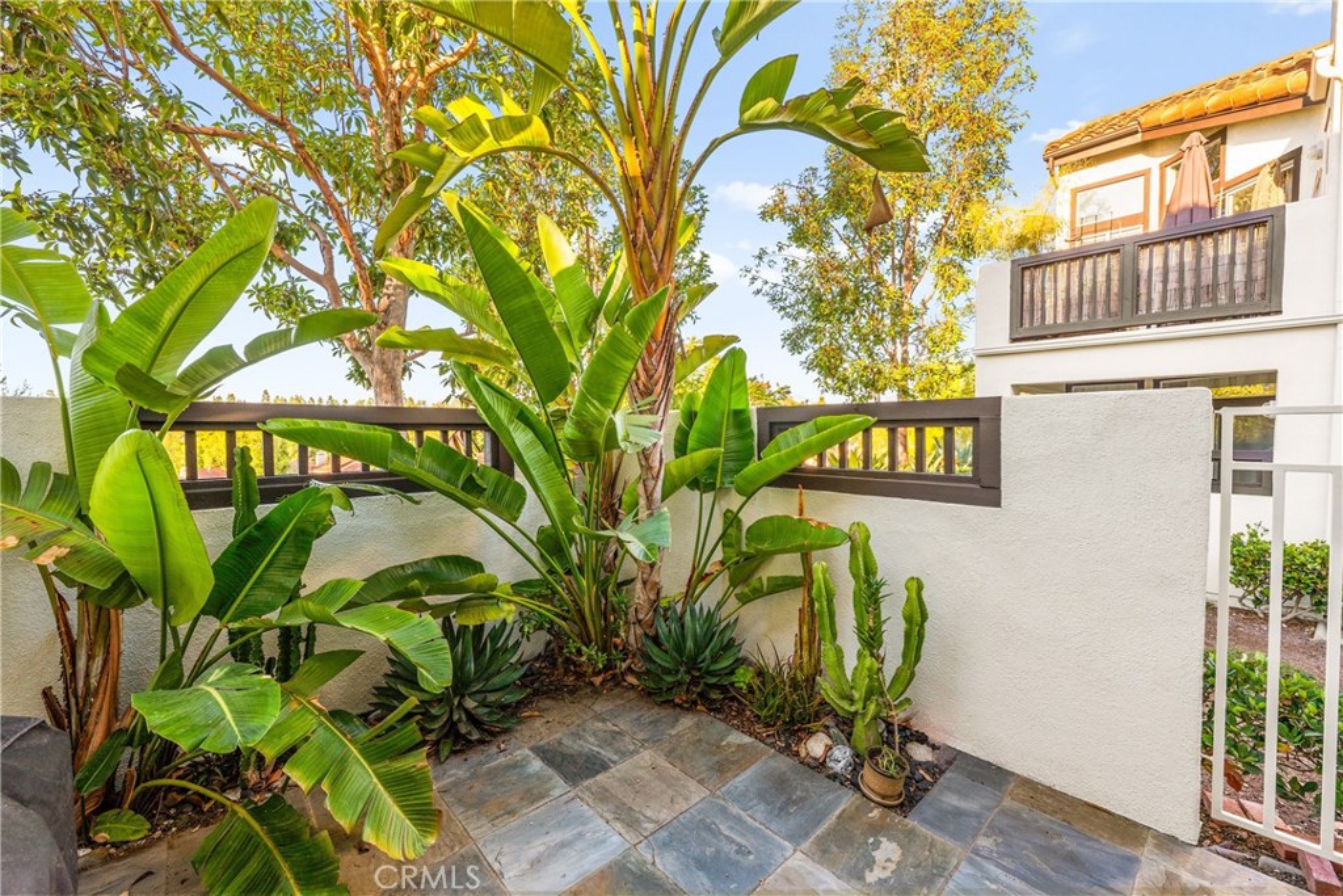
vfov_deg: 81.2
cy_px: 448
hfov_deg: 104.2
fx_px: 522
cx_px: 672
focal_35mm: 14
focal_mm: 14
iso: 160
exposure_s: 1/100
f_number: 8
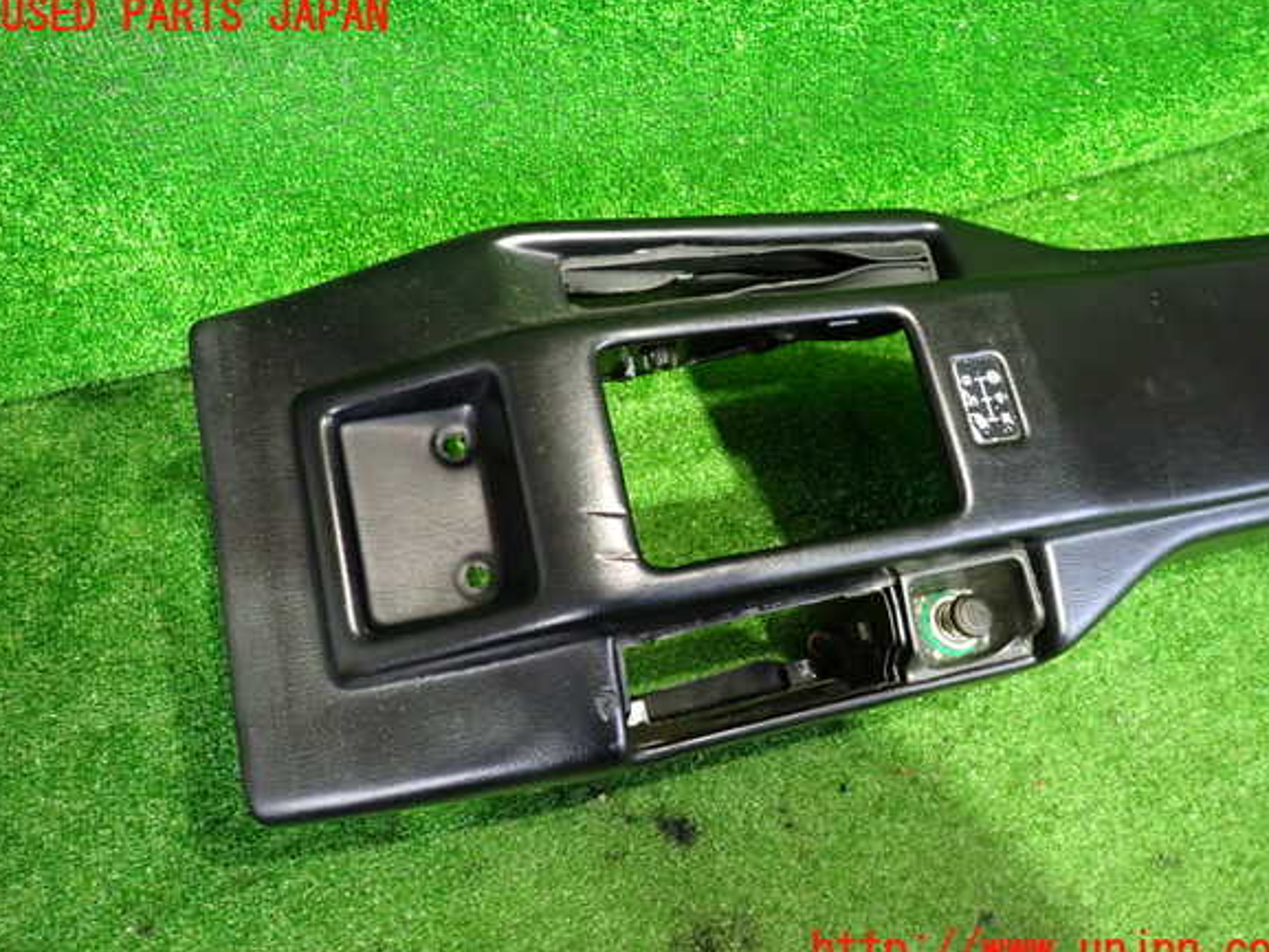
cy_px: 484
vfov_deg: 53.1
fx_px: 953
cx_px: 649
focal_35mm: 26
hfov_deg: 67.3
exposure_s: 1/25
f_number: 2
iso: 800
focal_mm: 4.5
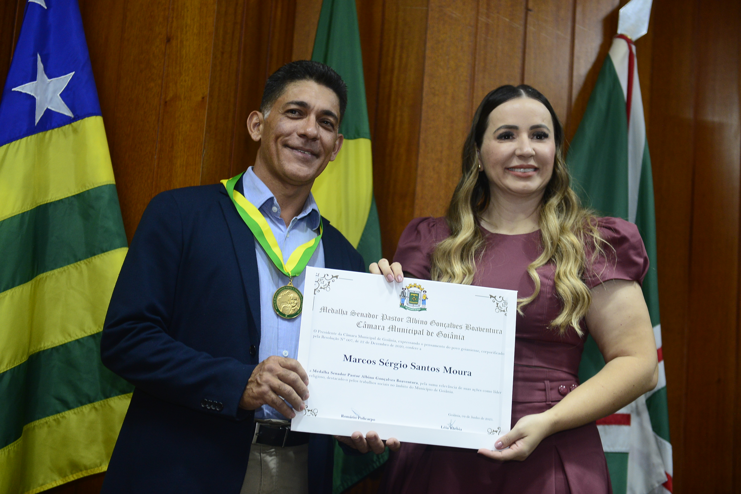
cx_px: 370
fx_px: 1441
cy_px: 247
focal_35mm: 70
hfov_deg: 28.8
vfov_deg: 19.5
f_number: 3.2
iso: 2000
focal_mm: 70
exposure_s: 1/125
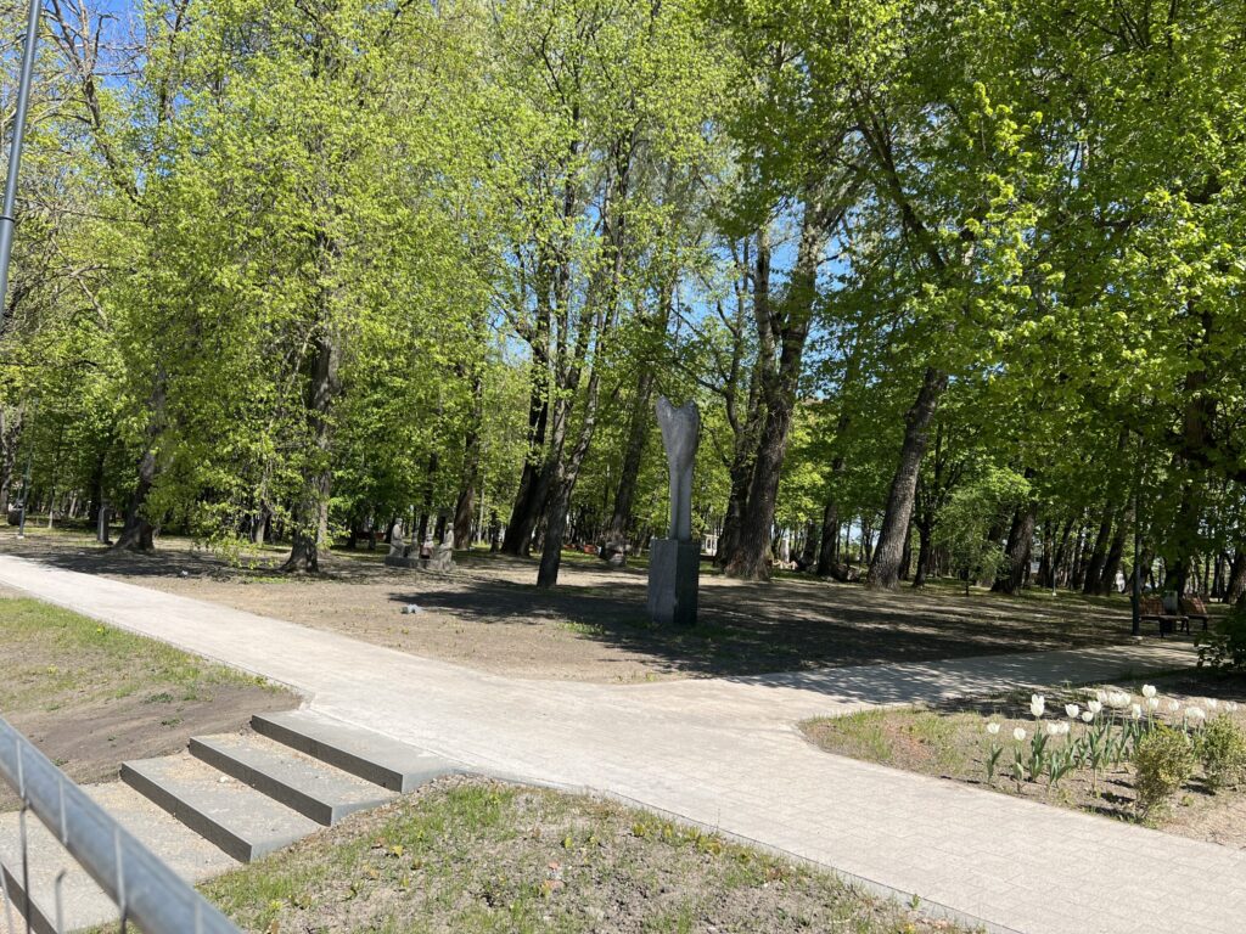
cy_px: 467
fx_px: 936
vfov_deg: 53.1
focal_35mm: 26
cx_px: 623
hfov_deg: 67.3
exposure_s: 1/2571
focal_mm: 5.7
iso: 50
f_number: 1.5
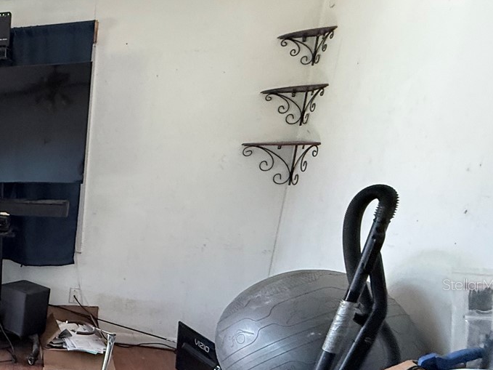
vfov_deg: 41.5
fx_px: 470
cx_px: -70
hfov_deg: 41.7
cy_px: 284
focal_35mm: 33
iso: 320
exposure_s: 1/77
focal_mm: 2.22
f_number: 2.2
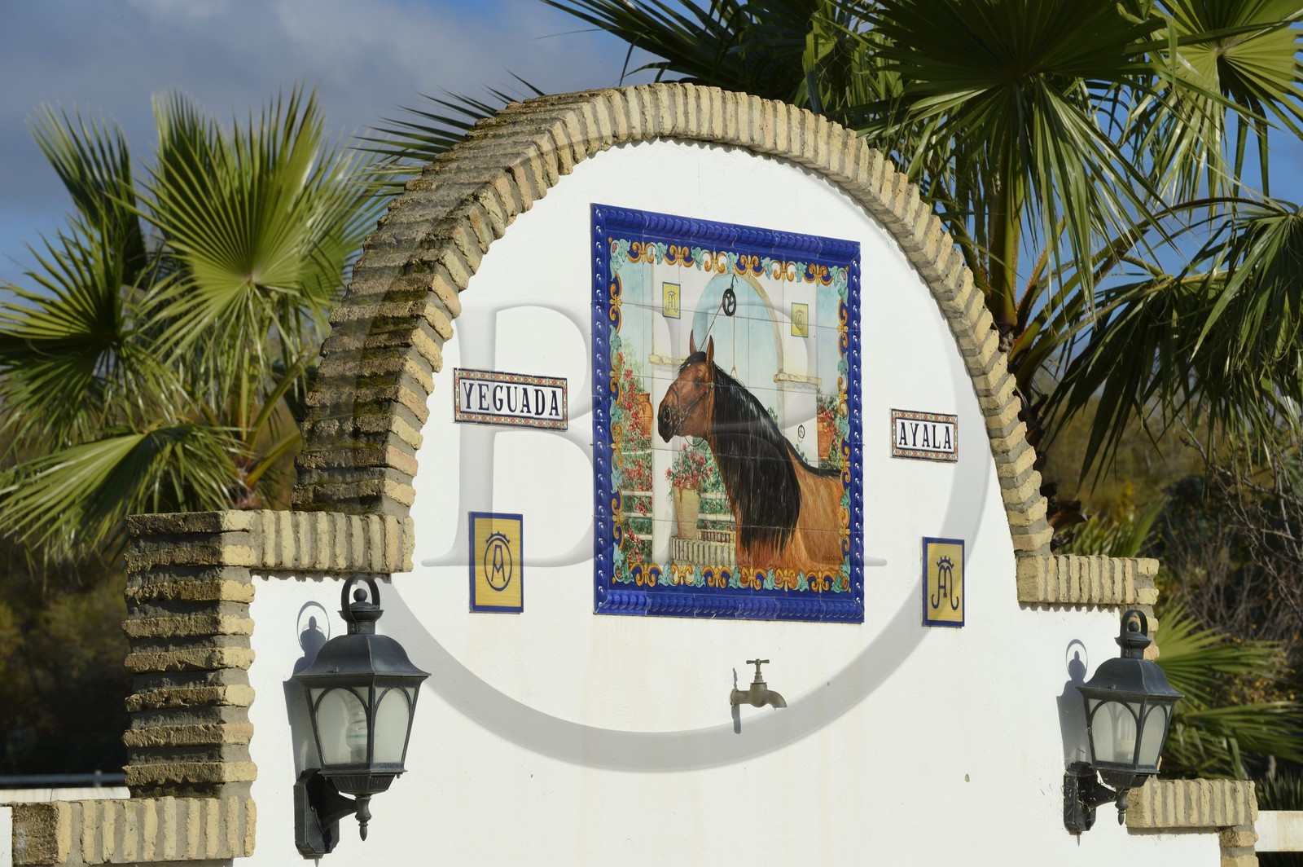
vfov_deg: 7.8
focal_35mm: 175
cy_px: 434
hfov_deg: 11.8
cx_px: 652
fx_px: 6329
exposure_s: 1/250
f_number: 16
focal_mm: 175
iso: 200
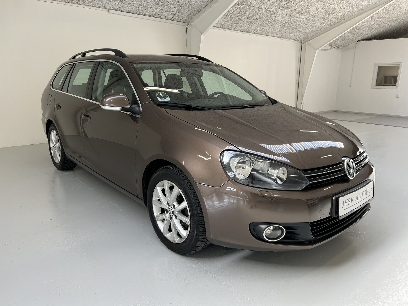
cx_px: 204
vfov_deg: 53.1
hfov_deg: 67.3
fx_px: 306
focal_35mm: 26
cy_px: 153
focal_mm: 5.7
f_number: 1.5
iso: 32
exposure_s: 1/117
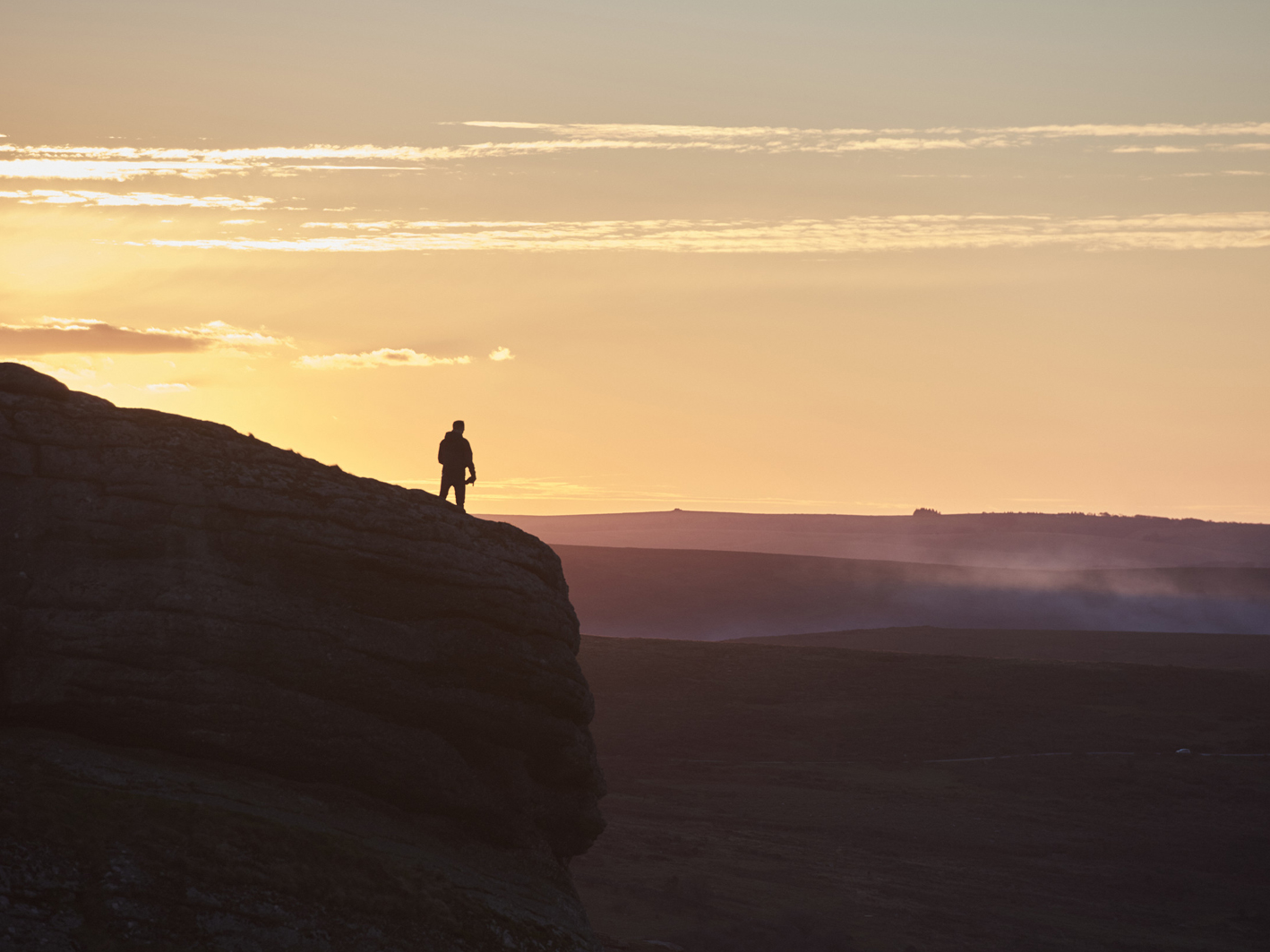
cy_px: 476
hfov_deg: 9.1
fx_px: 7960
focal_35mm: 217
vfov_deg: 6.8
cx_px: 649
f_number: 5
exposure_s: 1/250
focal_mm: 200
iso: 200
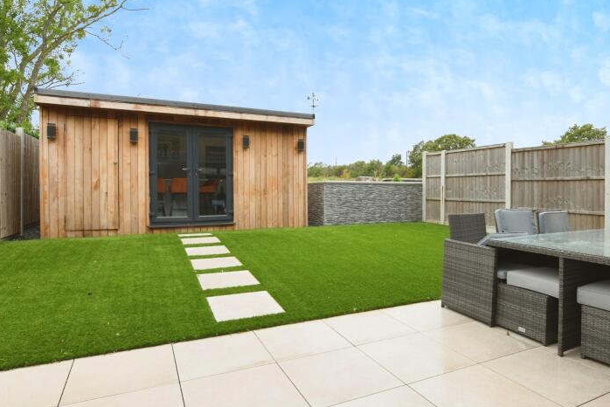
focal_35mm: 22
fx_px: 373
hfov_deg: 78.5
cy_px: 210
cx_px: 323
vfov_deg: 57.3
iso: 800
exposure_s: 1/250
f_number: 10
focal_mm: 15
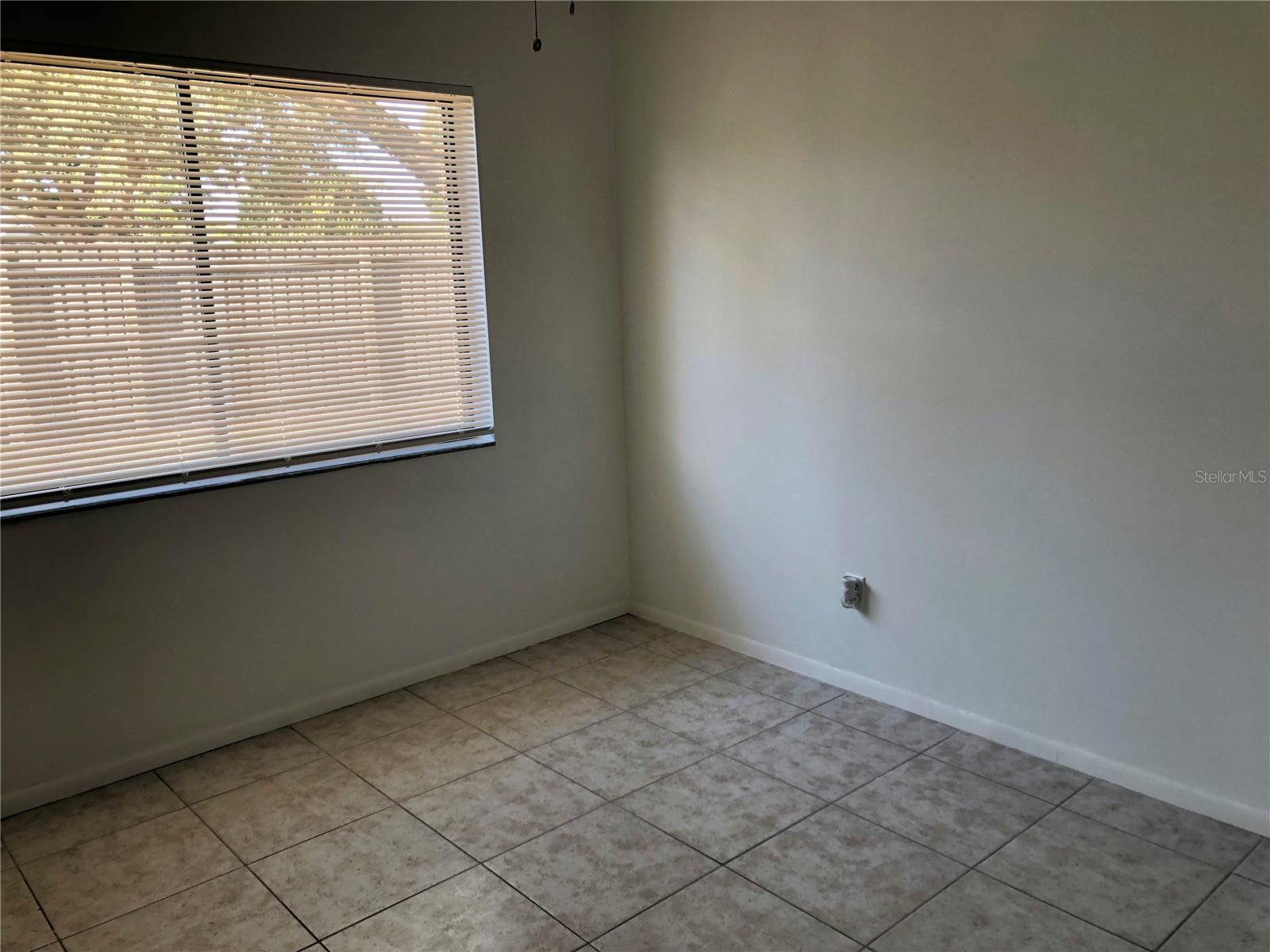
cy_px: 476
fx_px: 1027
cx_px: 635
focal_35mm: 28
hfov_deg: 63.4
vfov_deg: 49.7
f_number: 1.8
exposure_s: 1/120
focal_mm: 3.99
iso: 50
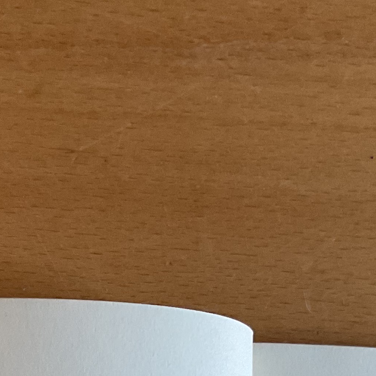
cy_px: 555
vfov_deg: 15.9
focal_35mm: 101
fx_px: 1241
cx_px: -91
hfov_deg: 16.4
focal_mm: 3
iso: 100
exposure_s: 1/60
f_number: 1.8
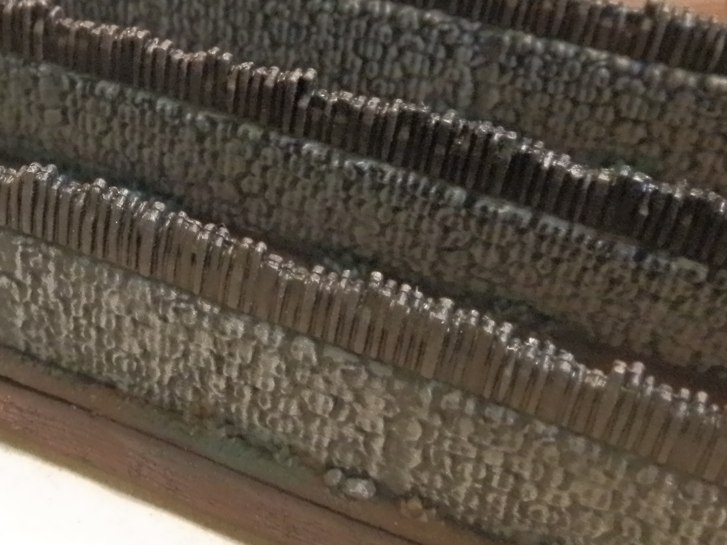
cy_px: 99
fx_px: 1302
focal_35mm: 62
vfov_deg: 23.3
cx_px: 121
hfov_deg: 30.3
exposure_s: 1/40
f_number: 3.1
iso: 400
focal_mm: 5
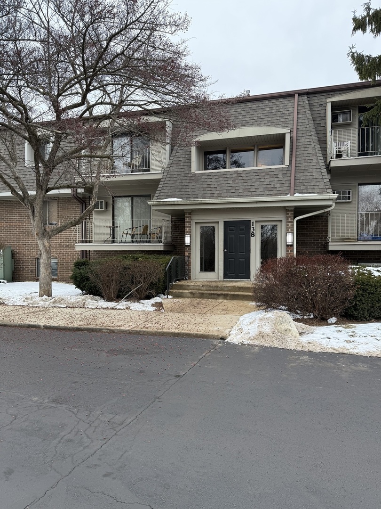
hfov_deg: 56.8
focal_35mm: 24
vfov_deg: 71.6
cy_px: 254
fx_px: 352
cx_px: 190
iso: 100
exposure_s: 1/326
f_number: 1.78
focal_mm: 6.76
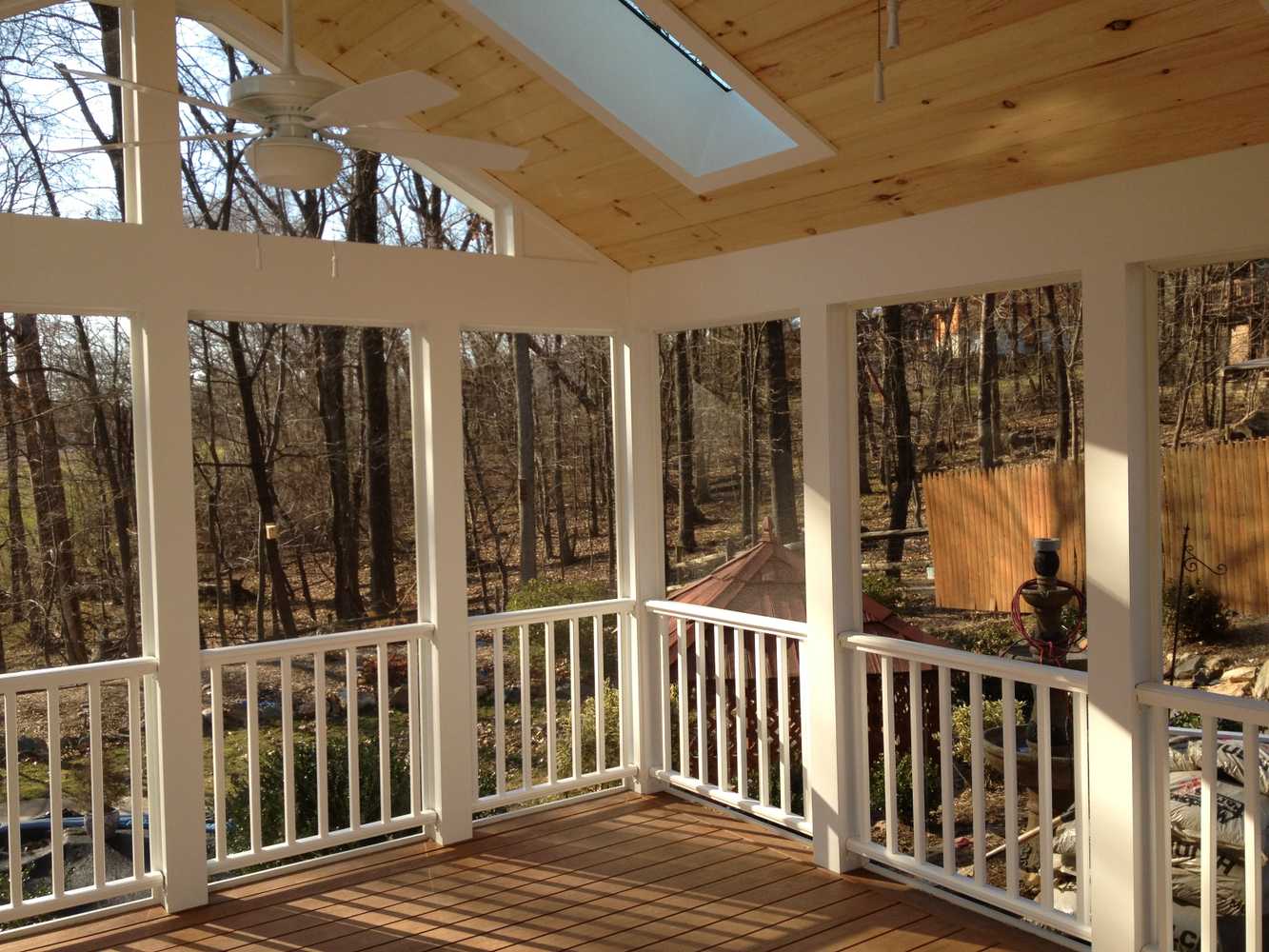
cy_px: 476
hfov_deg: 52.6
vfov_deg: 40.7
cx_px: 634
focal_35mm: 35
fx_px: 1283
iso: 64
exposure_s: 1/383
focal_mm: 4.28
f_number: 2.4
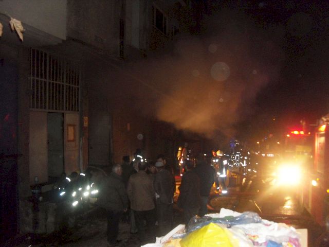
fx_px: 323
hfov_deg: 54.0
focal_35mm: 34
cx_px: 164
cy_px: 124
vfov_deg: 41.8
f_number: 2.8
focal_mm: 6
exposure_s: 1/45
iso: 400
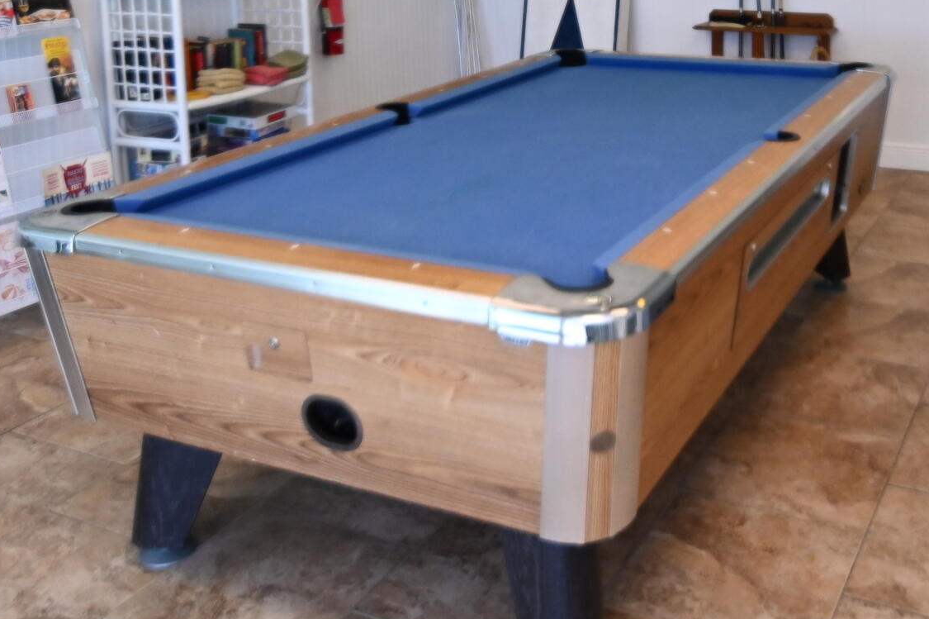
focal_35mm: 40
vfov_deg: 30.1
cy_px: -56
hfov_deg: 47.5
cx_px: 636
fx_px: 1032
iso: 400
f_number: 3.5
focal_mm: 10
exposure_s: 1/250
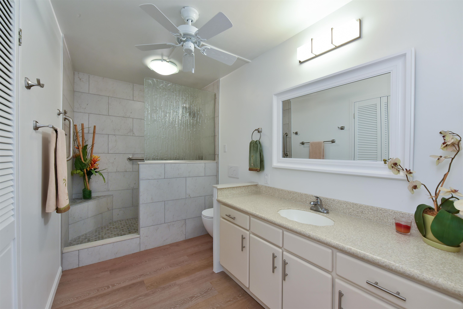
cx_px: 232
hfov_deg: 104.2
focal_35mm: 14
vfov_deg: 81.2
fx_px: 180
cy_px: 154
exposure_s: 1/60
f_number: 16
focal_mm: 14
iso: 4500
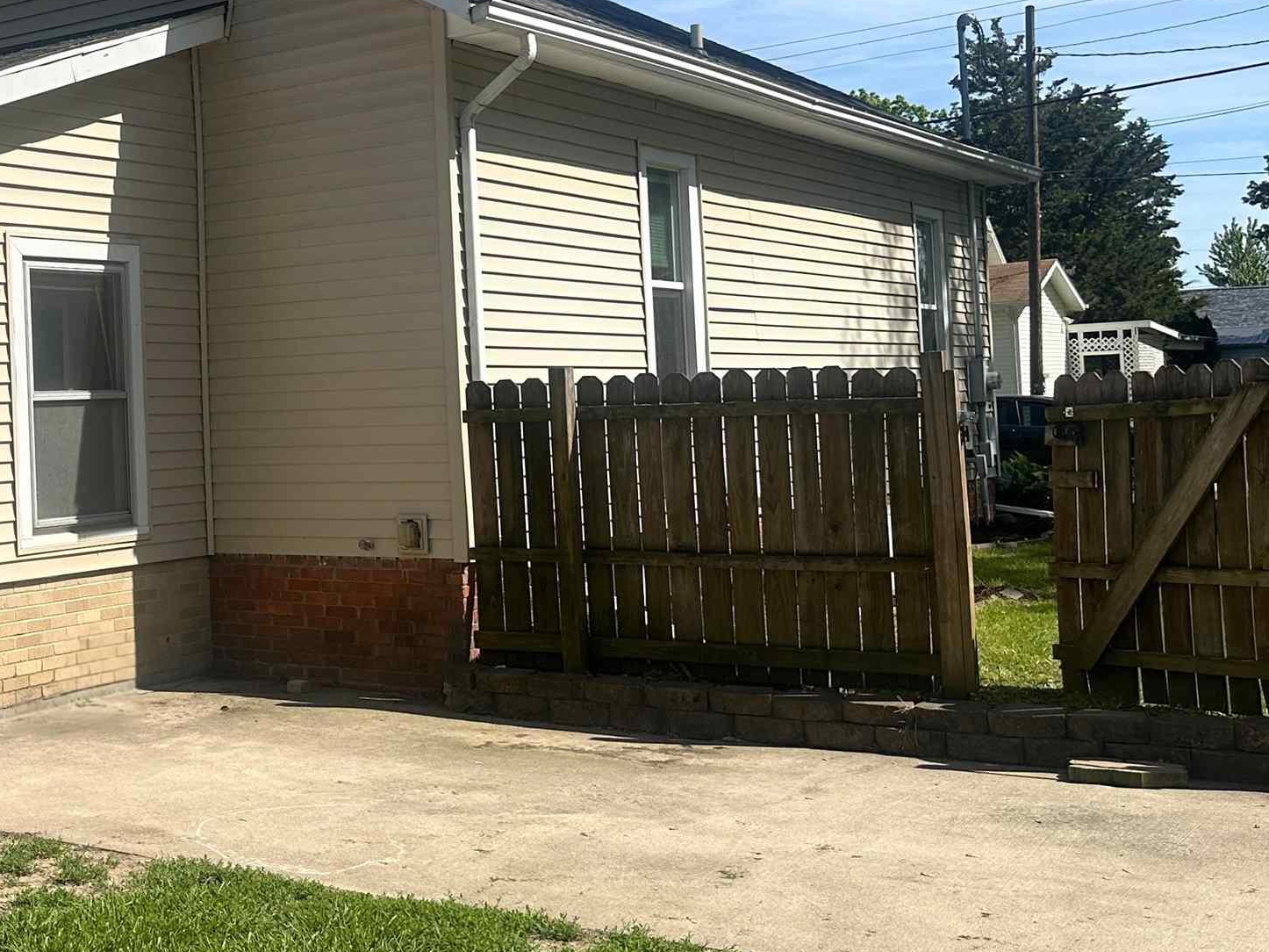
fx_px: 1869
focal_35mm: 51
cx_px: 62
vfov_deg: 28.4
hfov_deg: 34.8
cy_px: 338
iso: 80
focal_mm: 6.86
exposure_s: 1/5000
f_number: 1.78
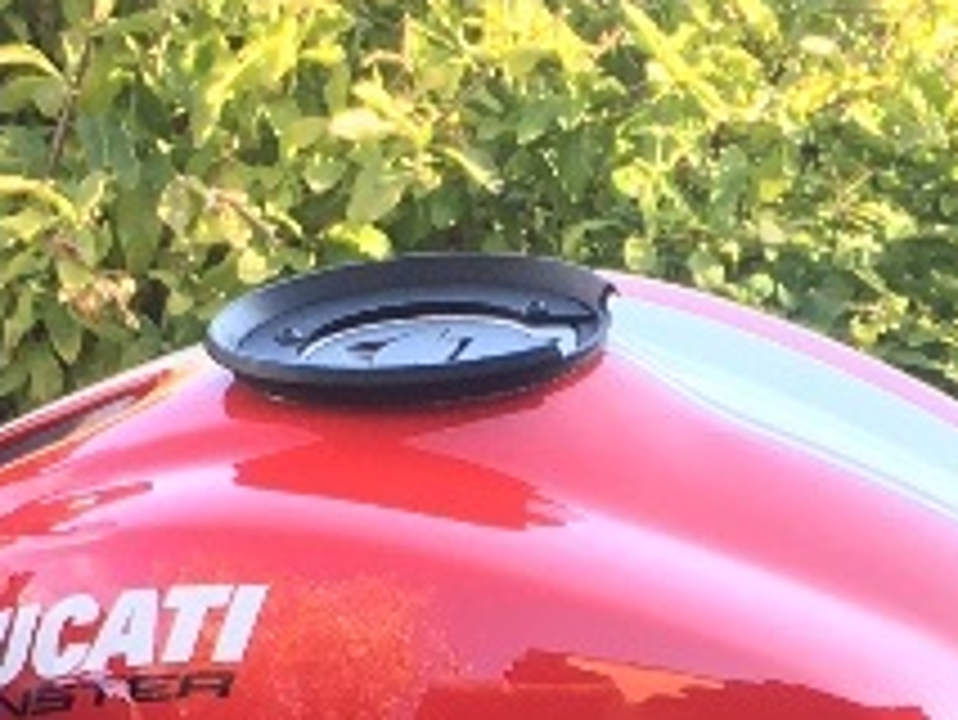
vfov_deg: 8.2
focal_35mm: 174
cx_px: 1025
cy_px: 1359
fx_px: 4818
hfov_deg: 11.2
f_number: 2.2
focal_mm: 4.15
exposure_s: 1/50
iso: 25
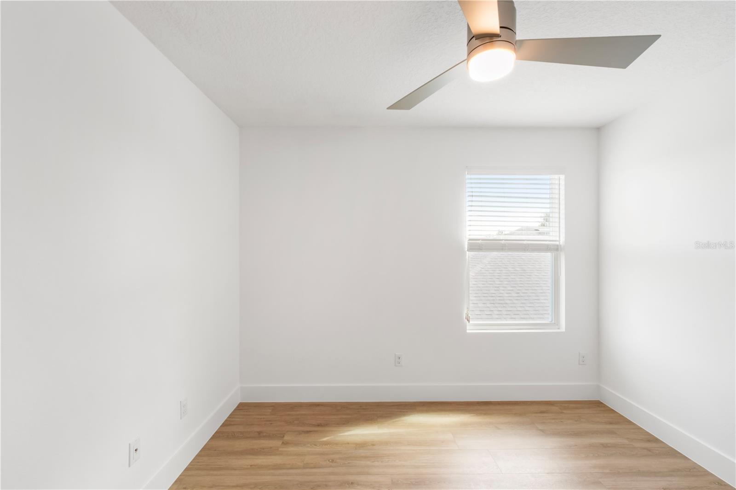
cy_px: 245
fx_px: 307
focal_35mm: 15
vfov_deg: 77.3
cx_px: 368
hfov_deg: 100.4
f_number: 7.1
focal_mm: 10
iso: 320
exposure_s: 1/4
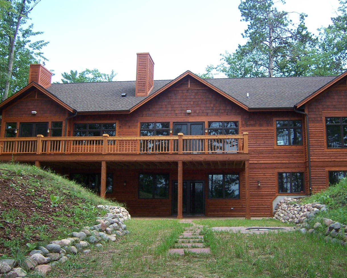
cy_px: 141
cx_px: 185
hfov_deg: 51.5
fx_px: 360
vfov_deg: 42.2
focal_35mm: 35
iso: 80
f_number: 3.4
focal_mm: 5.5
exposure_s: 1/250
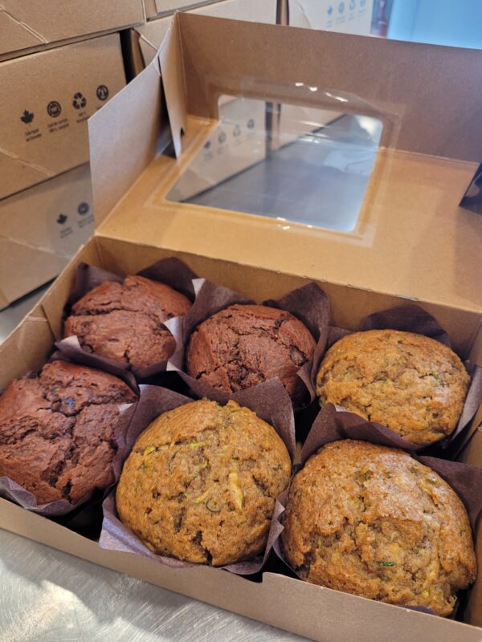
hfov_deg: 53.1
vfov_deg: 67.3
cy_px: 321
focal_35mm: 26
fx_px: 483
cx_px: 241
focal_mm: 5.4
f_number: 1.8
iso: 200
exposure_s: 1/60
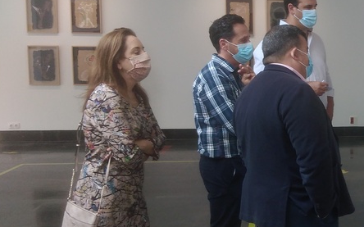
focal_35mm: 59
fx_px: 585
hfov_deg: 31.3
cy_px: 110
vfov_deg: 22.0
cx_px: 384
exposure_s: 1/60
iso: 102
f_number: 1.8
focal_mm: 3.6
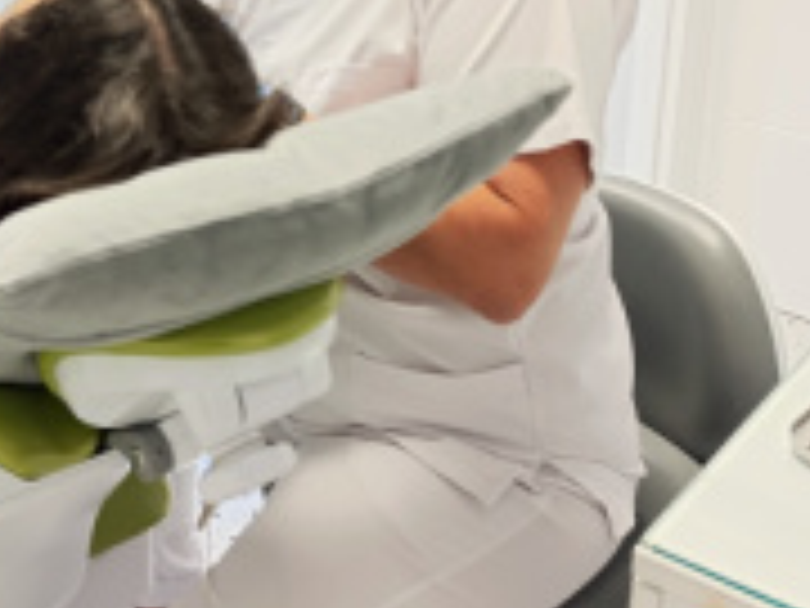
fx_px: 1193
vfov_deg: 27.5
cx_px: 184
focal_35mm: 51
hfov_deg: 36.4
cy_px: 59
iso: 640
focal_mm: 6.14
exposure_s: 1/100
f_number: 1.6
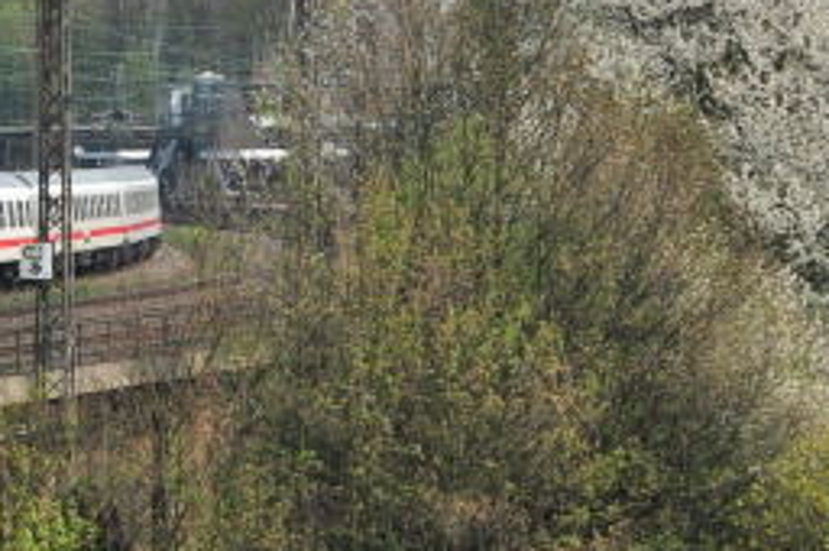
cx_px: -324
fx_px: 5244
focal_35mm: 228
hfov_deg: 8.9
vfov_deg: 6.0
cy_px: 230
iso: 200
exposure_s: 1/800
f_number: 8
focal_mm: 38
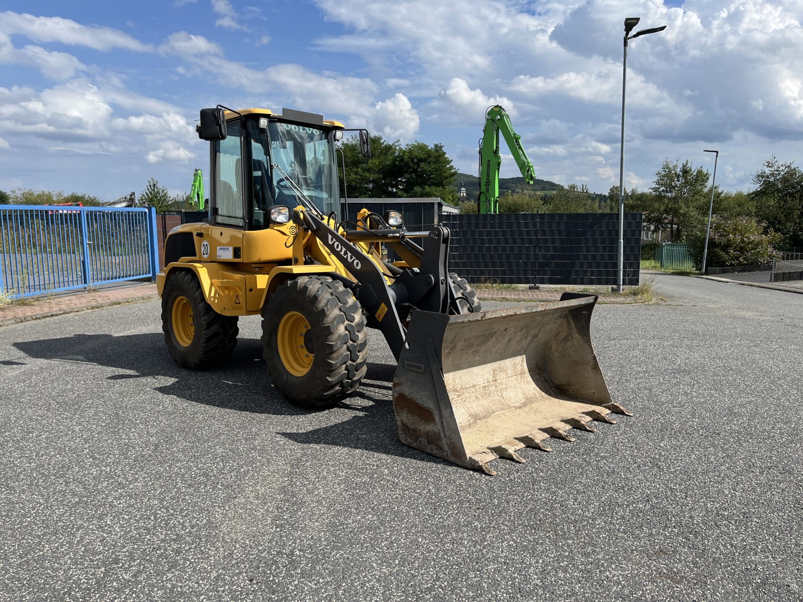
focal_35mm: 26
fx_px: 603
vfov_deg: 53.1
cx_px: 402
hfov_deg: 67.3
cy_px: 301
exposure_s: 1/3623
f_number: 1.6
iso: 50
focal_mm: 5.1
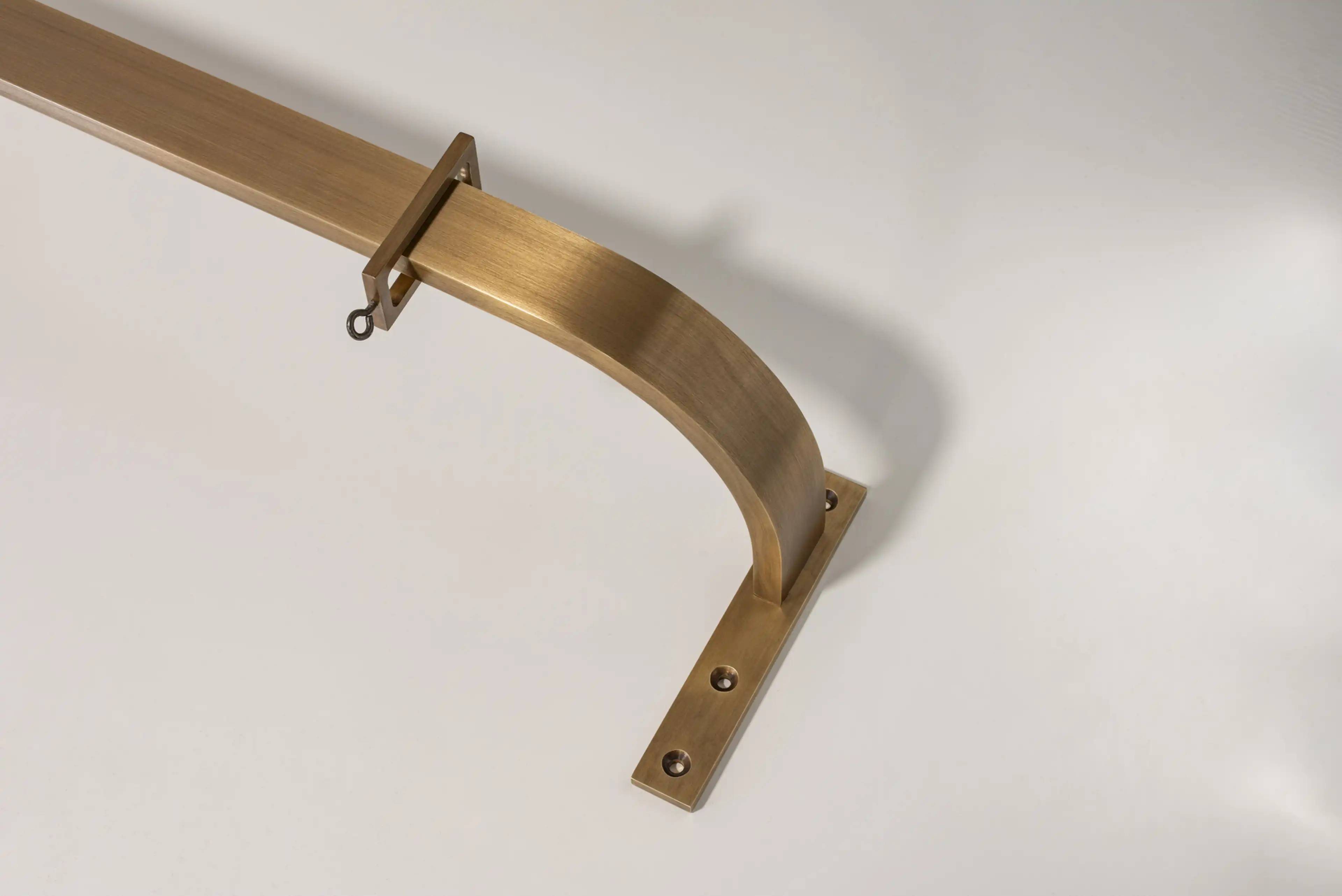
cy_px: 448
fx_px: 1864
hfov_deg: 39.6
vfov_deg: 27.0
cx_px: 671
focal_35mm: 50
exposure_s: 1/2.5
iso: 250
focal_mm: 50
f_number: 16
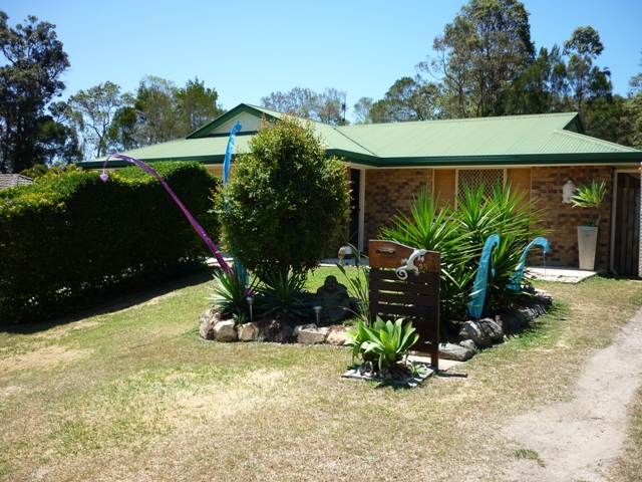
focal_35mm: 33
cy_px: 241
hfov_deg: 55.4
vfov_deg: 42.9
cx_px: 321
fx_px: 612
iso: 80
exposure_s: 1/640
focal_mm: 5.5
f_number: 2.8
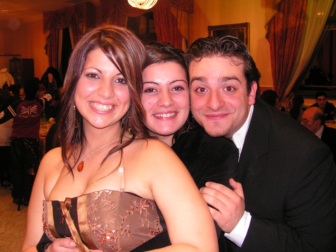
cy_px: 126
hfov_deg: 51.4
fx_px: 349
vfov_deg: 39.7
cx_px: 168
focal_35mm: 36
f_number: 3.2
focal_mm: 6
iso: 200
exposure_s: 1/40
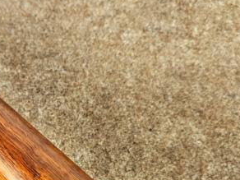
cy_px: 132
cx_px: 53
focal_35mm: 63
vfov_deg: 23.1
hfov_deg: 30.1
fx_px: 437
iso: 200
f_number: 1.8
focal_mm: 5.4
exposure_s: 1/100
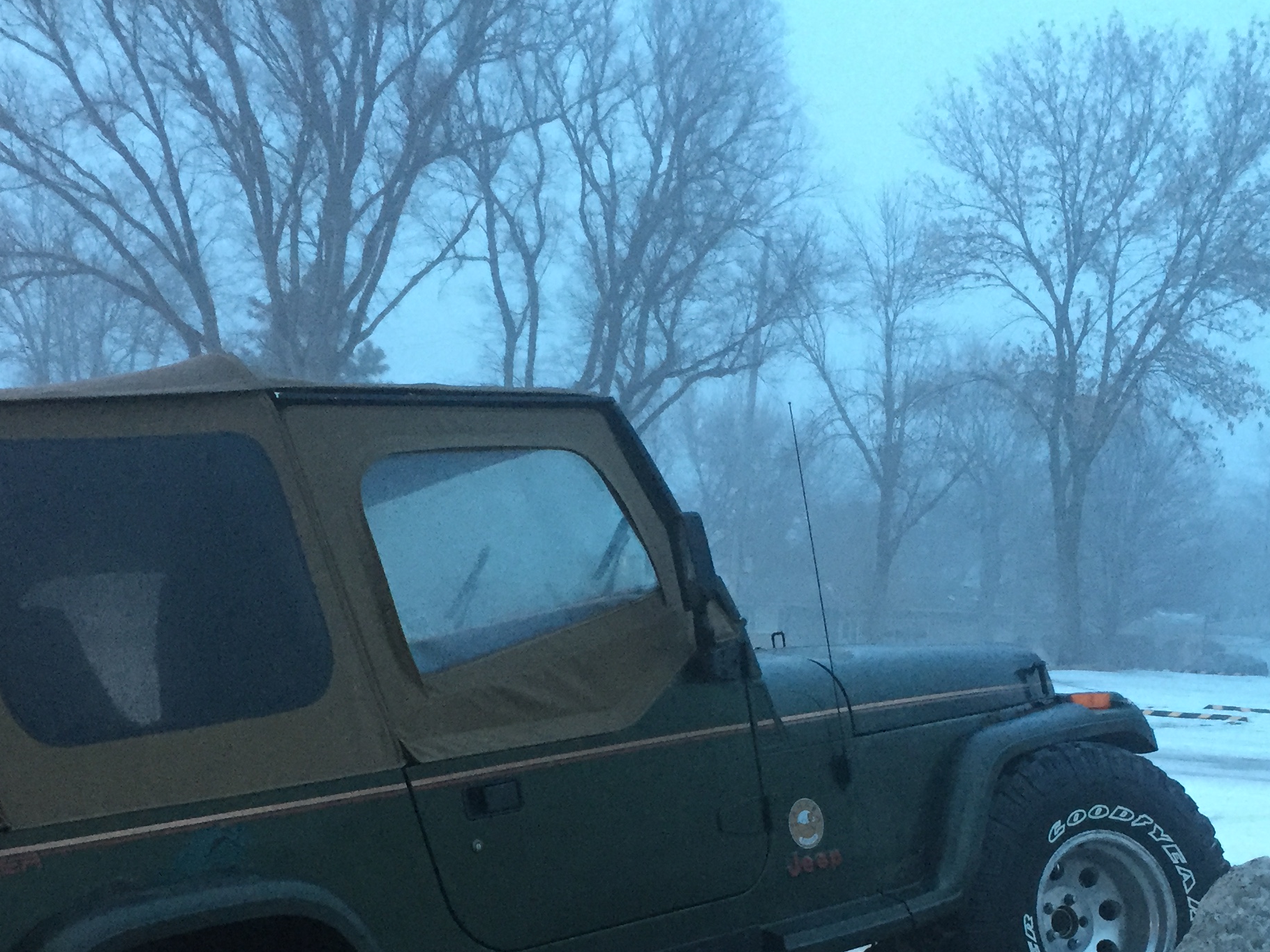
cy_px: 832
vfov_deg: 27.2
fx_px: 1908
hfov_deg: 36.8
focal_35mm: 52
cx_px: 624
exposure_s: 1/30
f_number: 2.2
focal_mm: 4.15
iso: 200
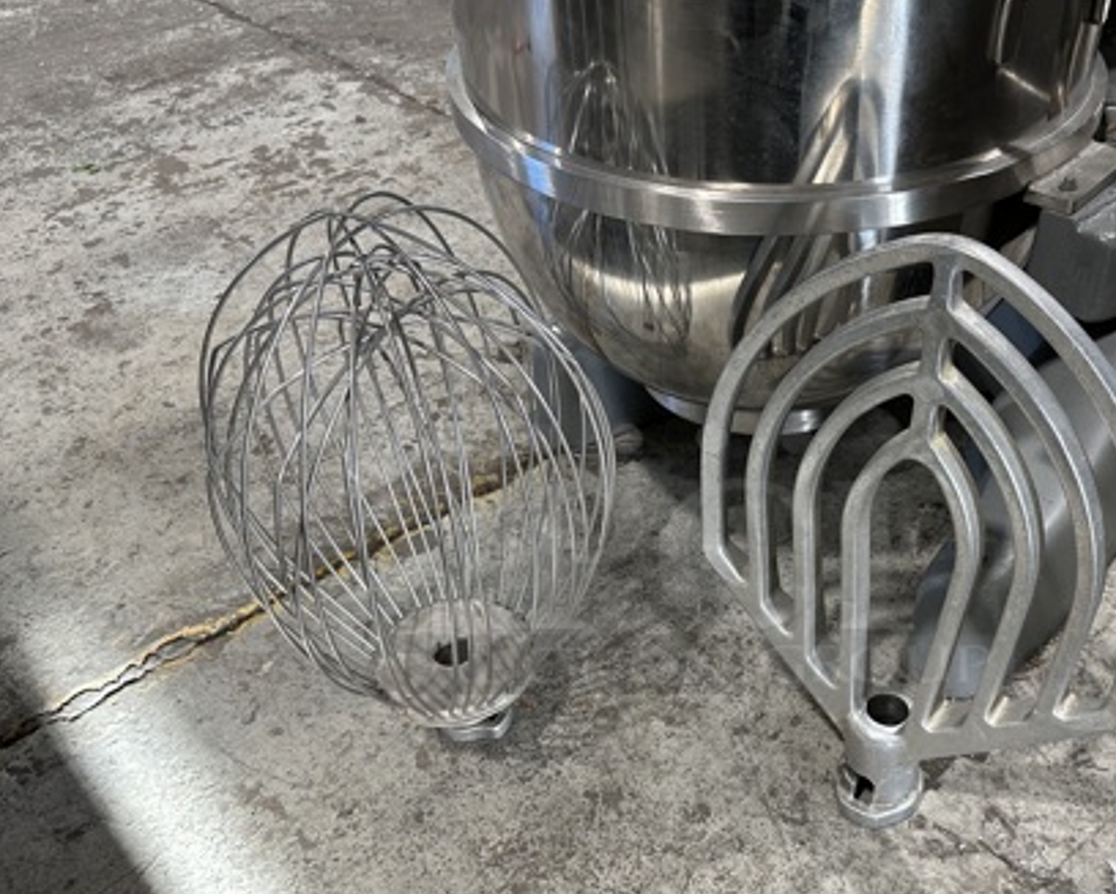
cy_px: 550
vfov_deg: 42.0
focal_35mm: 35
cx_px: 711
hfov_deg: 50.9
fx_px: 1157
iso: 125
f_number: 1.78
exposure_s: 1/60
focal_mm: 6.86
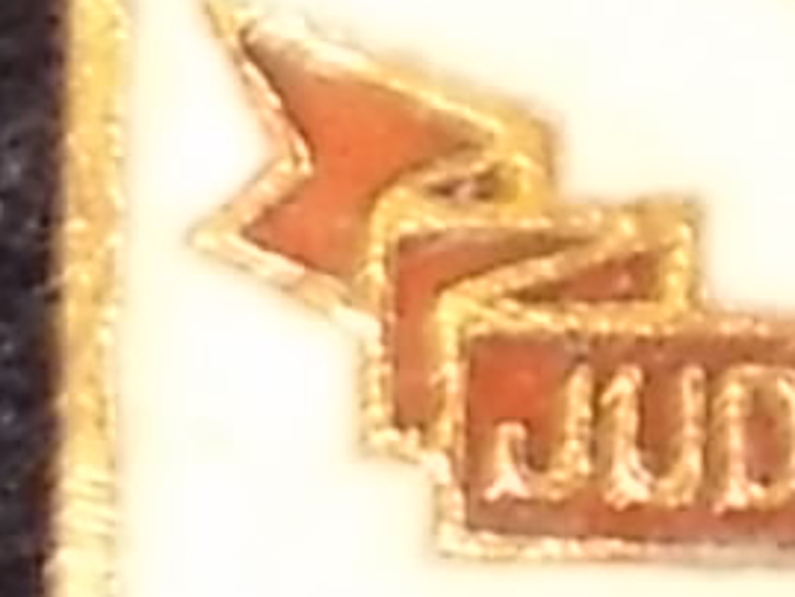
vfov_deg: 5.6
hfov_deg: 7.6
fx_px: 5882
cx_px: 1250
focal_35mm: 256
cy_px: -789
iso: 200
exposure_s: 1/13
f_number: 3.3
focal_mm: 6.1
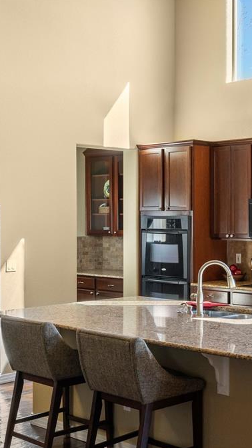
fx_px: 701
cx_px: 177
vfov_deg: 35.4
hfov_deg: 20.3
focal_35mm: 59
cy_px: 224
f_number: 11
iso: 1000
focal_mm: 37
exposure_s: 1/50
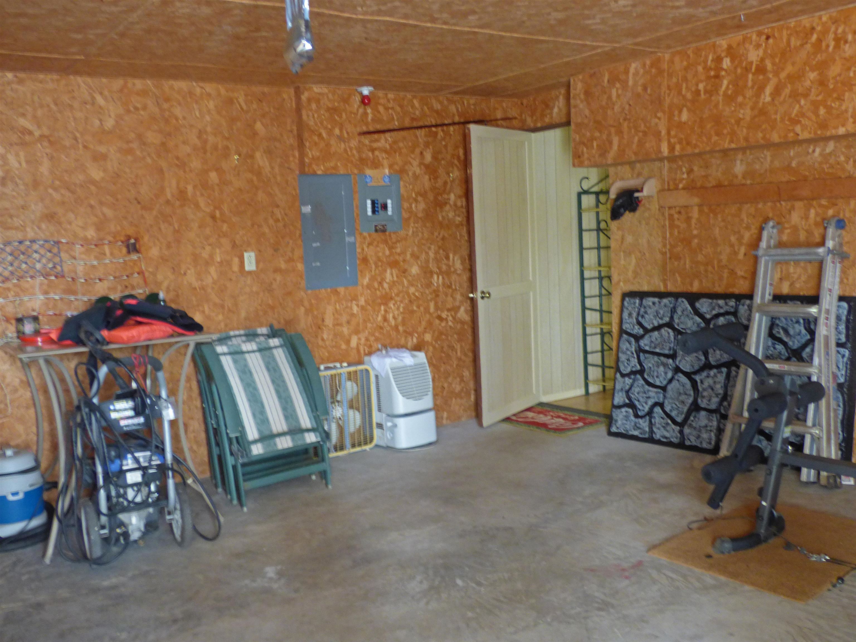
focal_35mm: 33
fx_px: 816
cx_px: 428
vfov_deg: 42.9
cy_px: 321
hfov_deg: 55.4
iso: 400
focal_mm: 5.78
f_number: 3.4
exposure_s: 1/10
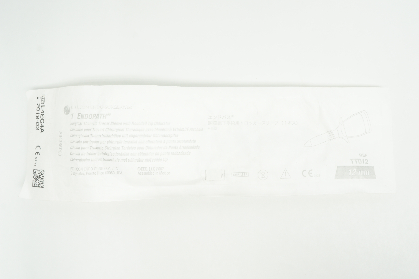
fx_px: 384
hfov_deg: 57.3
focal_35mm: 33
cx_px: 210
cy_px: 140
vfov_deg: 39.9
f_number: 11
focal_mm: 22
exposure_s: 1/15
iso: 400
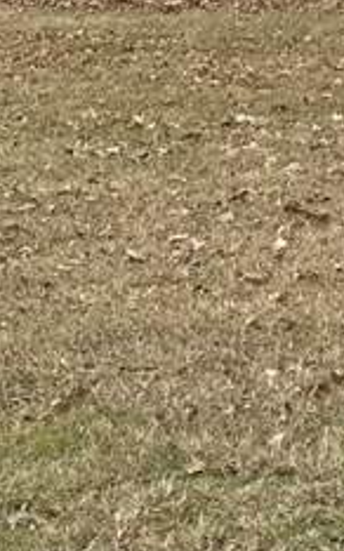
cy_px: -139
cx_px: 714
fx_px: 2508
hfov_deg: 7.5
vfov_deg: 12.2
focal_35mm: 167
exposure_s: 1/943
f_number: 1.78
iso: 80
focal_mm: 6.86
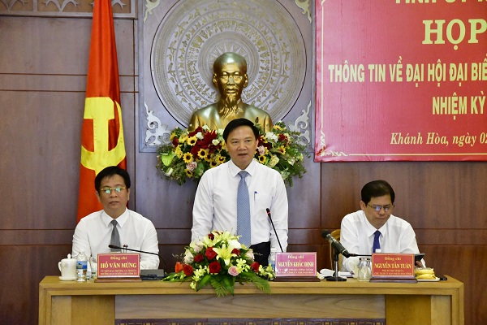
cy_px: 162
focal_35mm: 142
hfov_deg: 14.4
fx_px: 1921
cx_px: 244
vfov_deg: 9.7
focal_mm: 95
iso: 20000
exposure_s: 1/160
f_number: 9
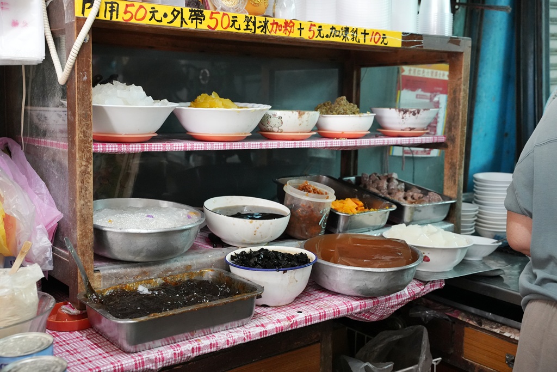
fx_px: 696
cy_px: 186
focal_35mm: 45
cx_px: 278
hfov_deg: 43.6
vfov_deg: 29.9
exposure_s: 1/160
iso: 5000
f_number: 5
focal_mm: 45
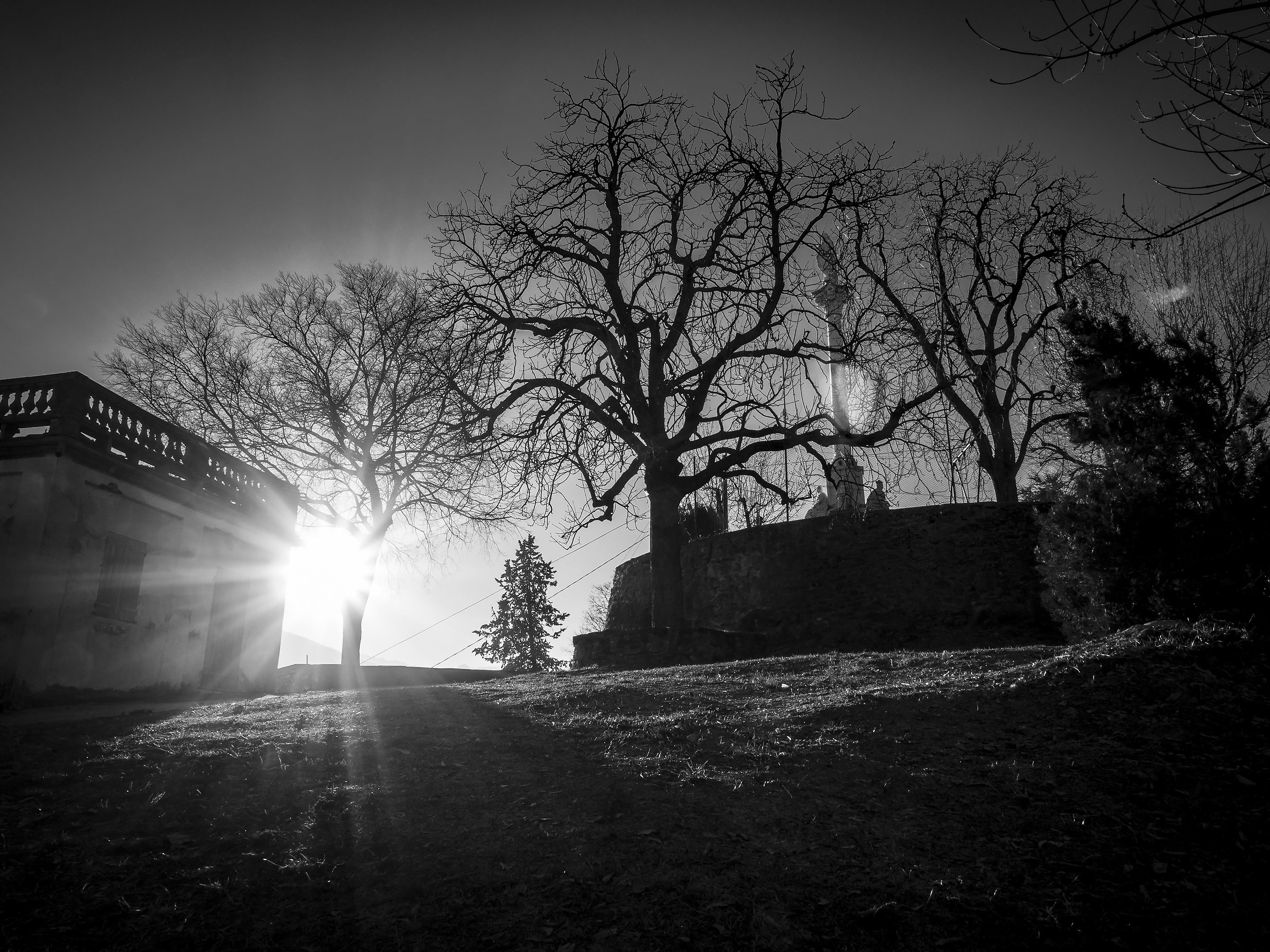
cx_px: 635
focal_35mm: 24
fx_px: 881
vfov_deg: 56.8
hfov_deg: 71.6
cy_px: 476
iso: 100
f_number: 11
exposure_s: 1/160
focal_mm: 12
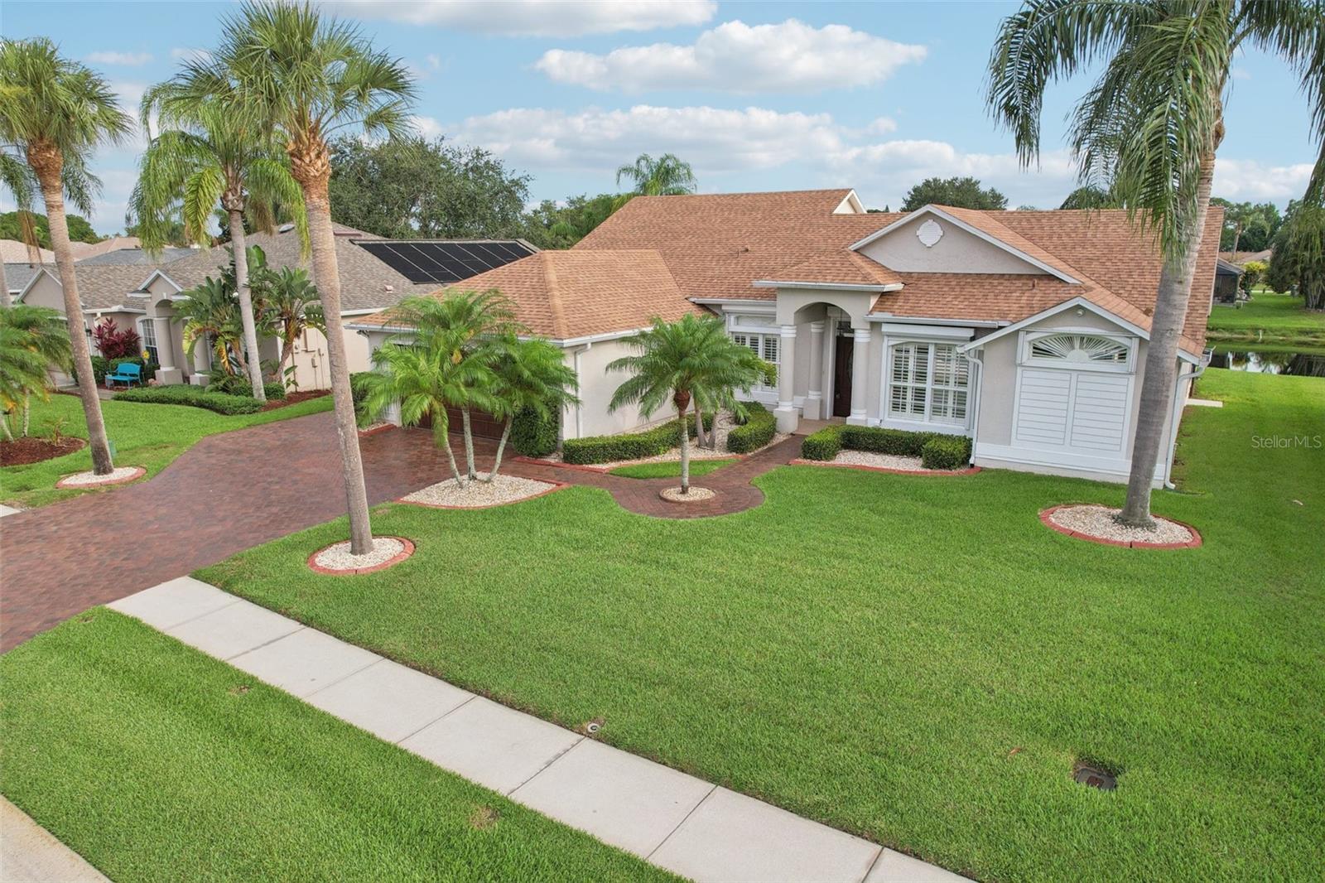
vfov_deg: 57.2
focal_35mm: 22
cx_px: 662
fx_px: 810
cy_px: 442
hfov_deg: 78.6
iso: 140
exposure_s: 1/1250
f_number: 2.8
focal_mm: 8.38
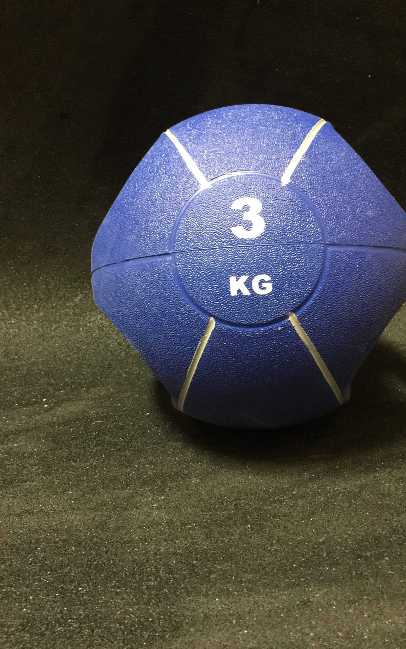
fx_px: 549
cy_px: 325
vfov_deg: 61.2
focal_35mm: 31
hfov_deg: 40.4
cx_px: 245
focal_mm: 4.15
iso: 125
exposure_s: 1/8
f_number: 2.2
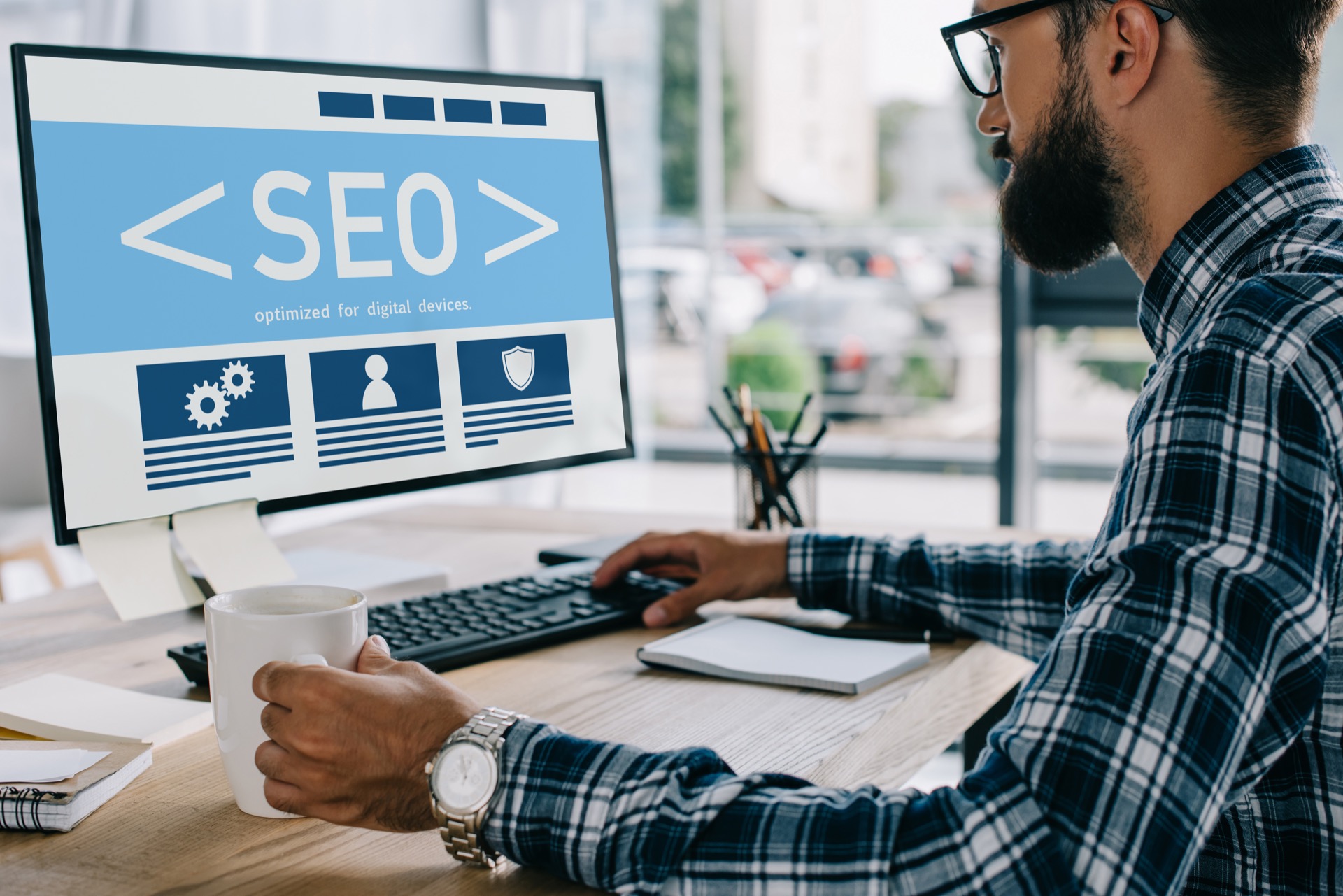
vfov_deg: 27.0
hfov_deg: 39.6
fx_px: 1866
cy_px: 448
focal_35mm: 50
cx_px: 672
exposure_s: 1/200
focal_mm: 50
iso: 250
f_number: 4.5
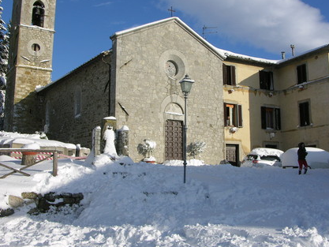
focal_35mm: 42
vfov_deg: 34.3
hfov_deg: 44.8
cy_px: 113
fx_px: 399
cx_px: 167
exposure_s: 1/273
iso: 50
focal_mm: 8.9
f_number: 7.1
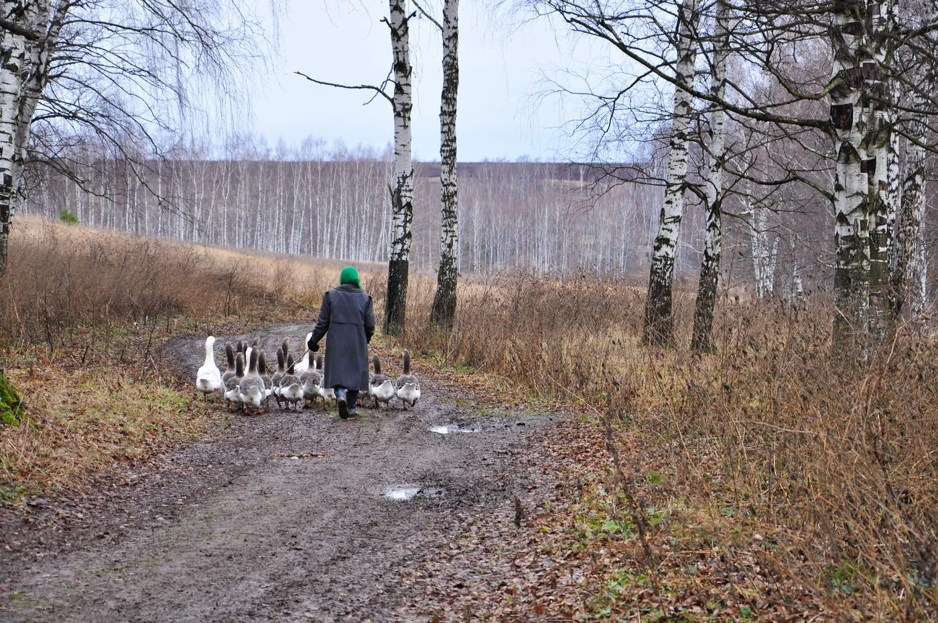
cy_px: 312
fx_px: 2420
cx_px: 469
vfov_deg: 14.7
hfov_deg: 21.9
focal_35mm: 93
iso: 320
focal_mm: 62
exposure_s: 1/45
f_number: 5.3
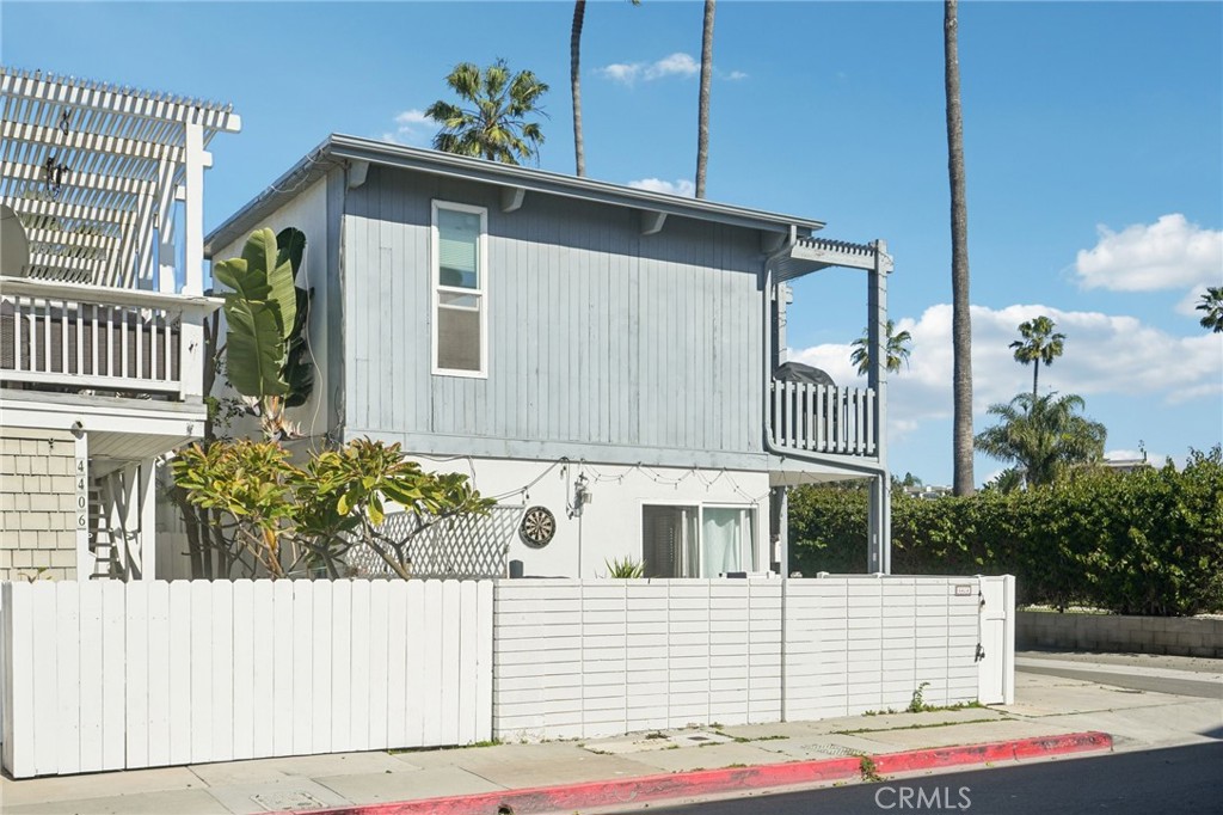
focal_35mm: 34
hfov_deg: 55.8
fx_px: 1155
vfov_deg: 38.9
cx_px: 612
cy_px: 408
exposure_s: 1/800
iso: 100
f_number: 8
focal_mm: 34
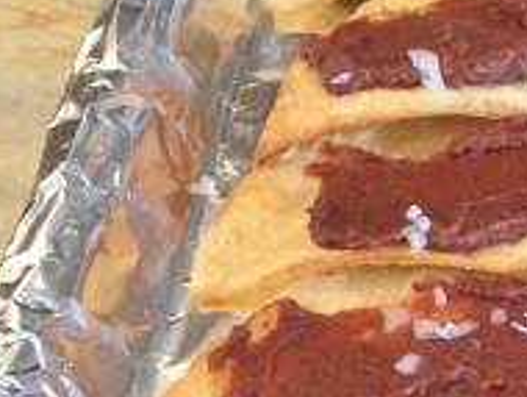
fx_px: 1509
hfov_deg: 17.2
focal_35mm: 99
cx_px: 868
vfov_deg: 14.2
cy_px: 544
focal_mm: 4.15
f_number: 2.2
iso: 40
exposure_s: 1/15
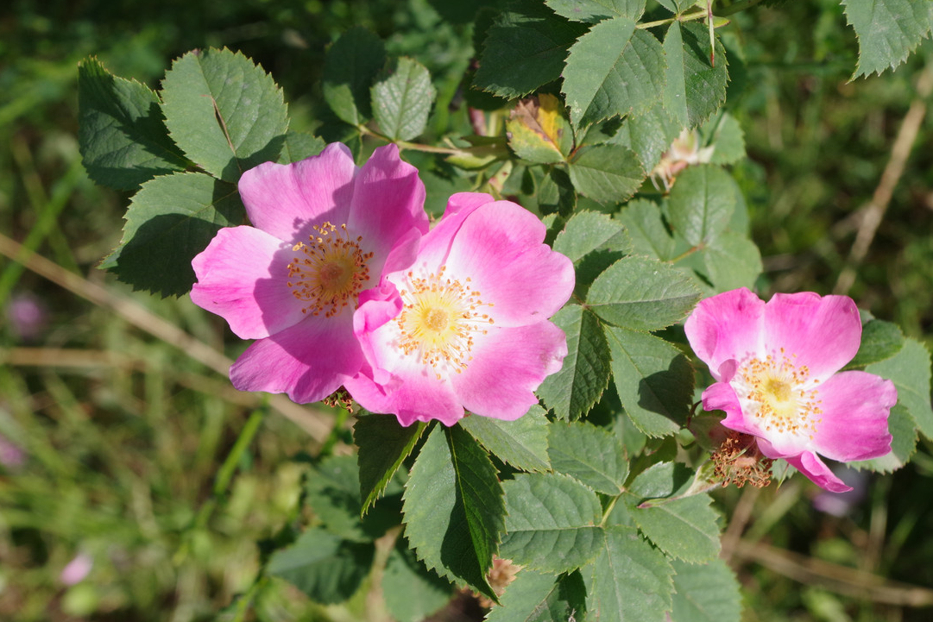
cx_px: 508
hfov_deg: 22.4
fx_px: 2359
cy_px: 279
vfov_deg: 15.0
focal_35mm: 91
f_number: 10
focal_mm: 55
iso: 400
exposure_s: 1/400
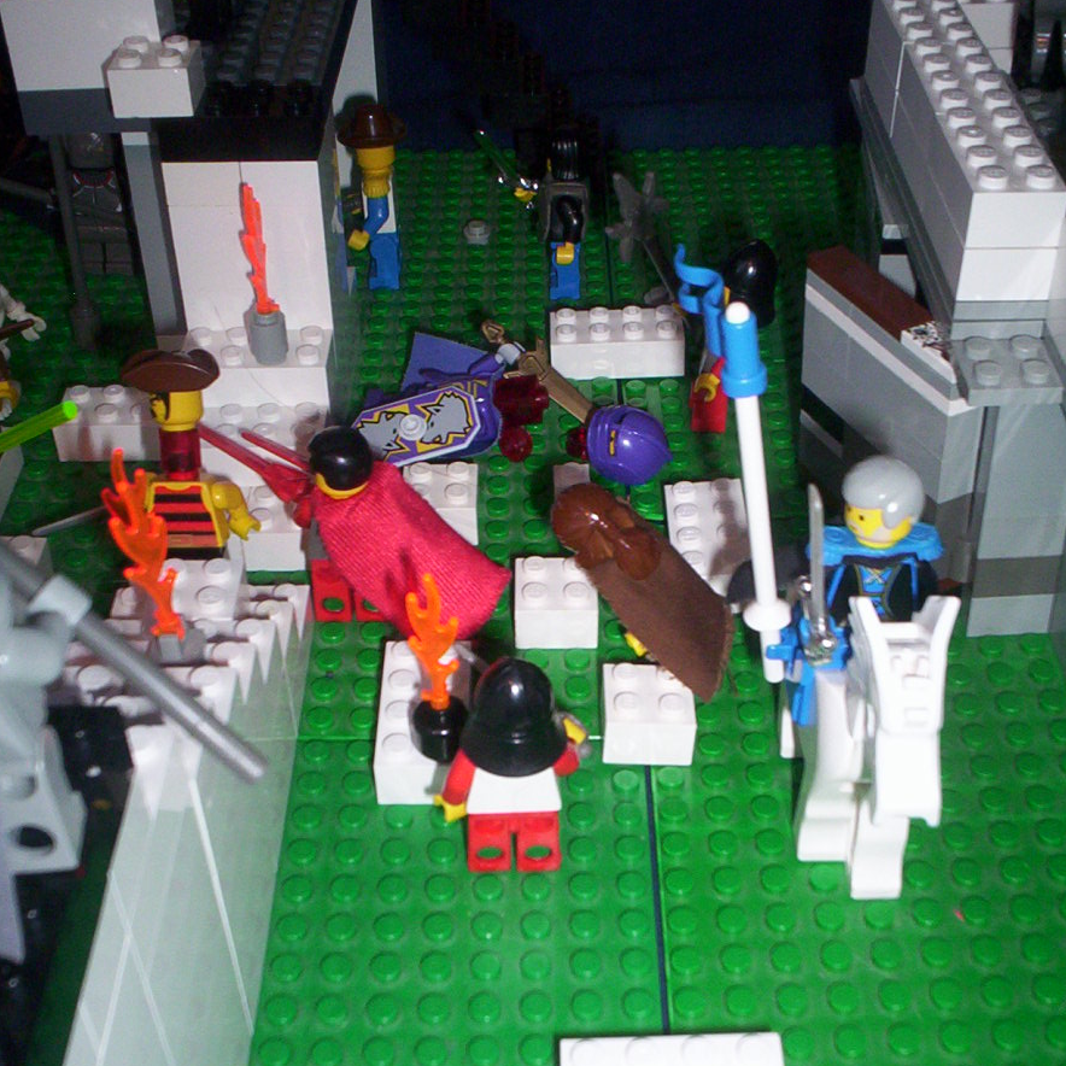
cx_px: 533
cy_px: 678
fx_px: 1568
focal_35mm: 45
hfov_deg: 37.6
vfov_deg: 37.3
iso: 140
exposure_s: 1/60
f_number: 4.5
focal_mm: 4.99
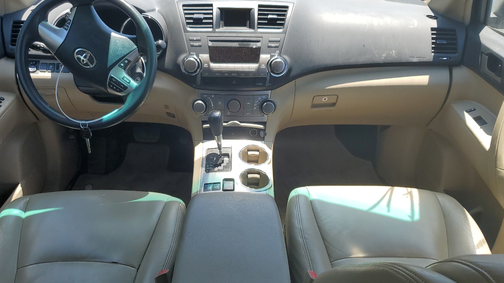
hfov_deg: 62.6
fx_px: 414
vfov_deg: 37.6
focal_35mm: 31
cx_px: 234
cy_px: 167
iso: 50
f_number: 1.5
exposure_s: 1/526
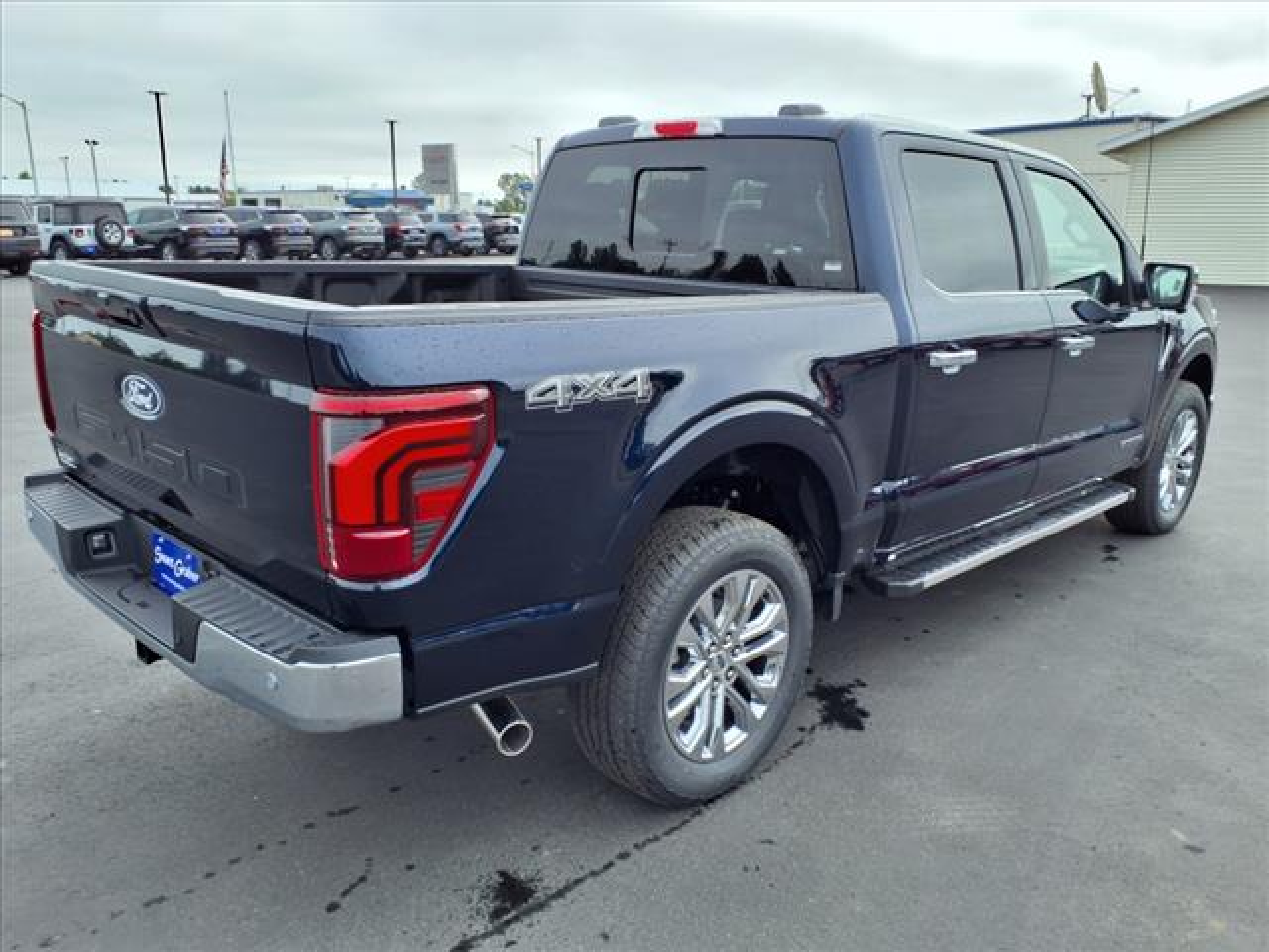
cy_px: 476
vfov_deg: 51.4
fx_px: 990
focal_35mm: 27
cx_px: 634
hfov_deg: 65.3
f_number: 1.9
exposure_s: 1/667
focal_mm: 3.58
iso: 40
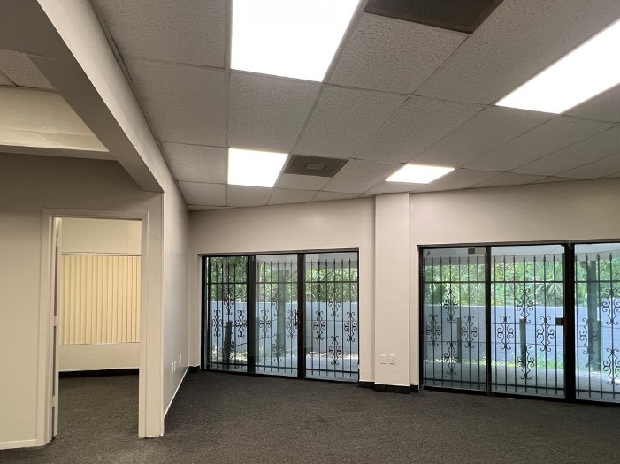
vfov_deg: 67.8
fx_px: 340
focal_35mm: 19
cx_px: 314
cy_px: 285
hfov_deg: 84.7
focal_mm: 1.57
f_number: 1.8
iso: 160
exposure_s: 1/120
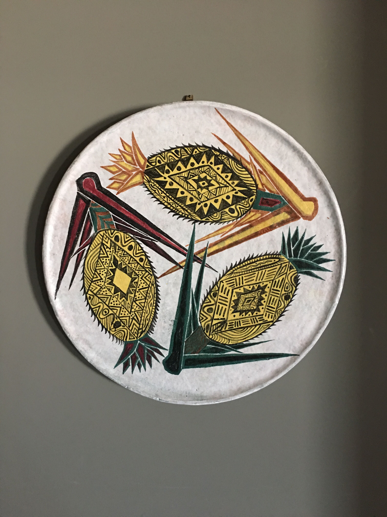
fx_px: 432
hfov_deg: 48.2
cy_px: 258
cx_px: 194
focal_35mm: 29
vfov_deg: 61.7
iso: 125
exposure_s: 1/17
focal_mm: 4.15
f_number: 2.2
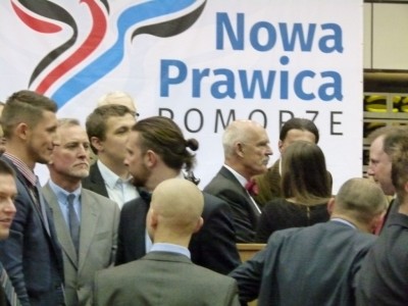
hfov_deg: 17.1
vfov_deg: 12.9
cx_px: 204
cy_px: 153
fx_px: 1355
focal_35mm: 115
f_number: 3.5
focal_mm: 20.7
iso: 1600
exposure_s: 1/60
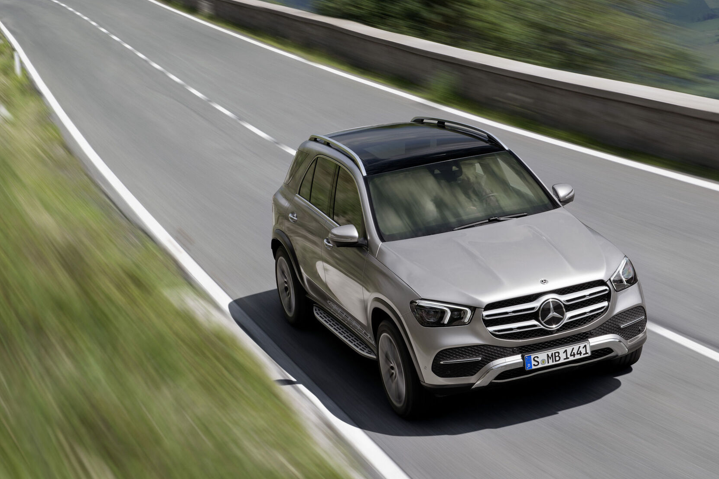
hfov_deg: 25.0
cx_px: 416
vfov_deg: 16.9
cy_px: 219
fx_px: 1618
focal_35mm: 81
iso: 31
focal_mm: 70
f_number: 16
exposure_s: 1/15
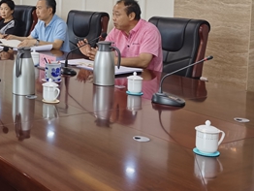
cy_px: 23
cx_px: -48
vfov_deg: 21.5
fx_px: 492
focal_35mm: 67
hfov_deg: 26.0
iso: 50
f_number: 1.6
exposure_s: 1/100
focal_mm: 5.56
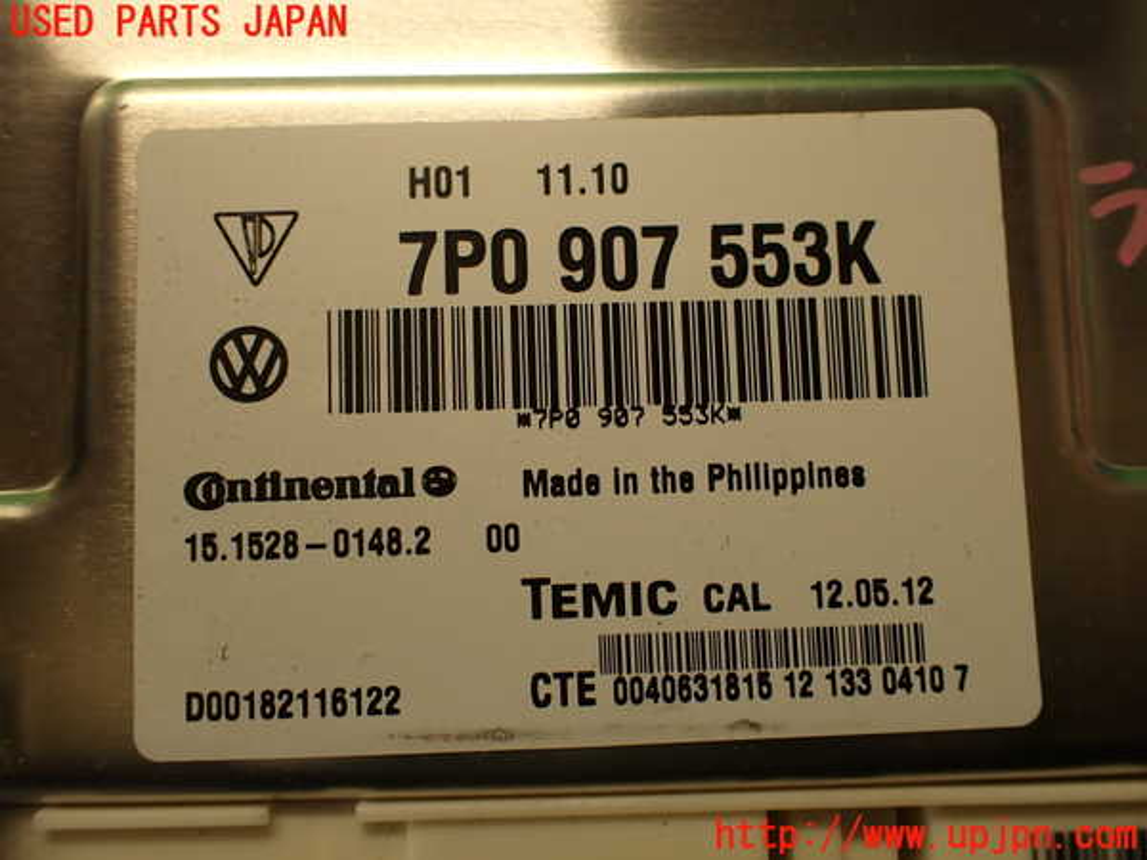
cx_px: 574
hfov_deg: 60.0
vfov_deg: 46.8
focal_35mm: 30
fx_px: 994
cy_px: 430
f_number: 2.3
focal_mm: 5.4
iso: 160
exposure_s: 1/60
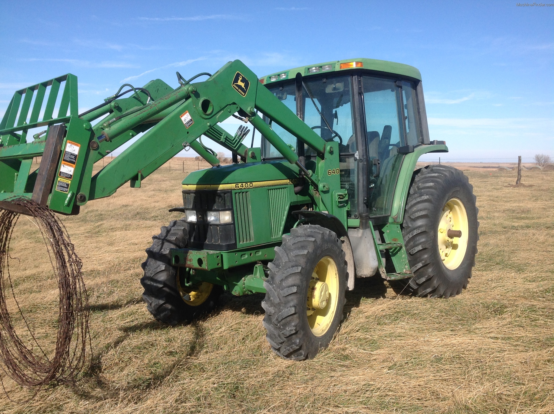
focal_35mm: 35
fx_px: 559
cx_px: 277
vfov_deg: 40.6
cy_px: 207
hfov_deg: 52.7
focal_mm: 4.28
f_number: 2.4
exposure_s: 1/1779
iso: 50
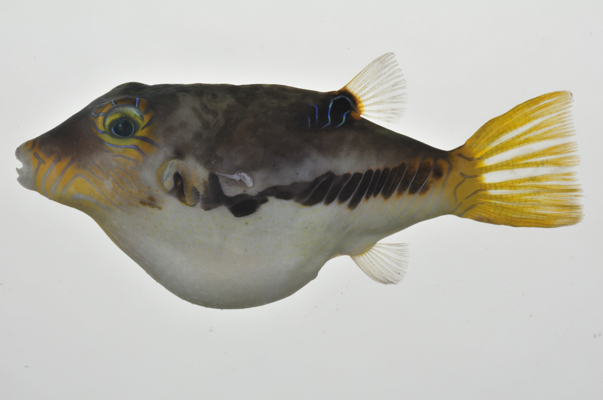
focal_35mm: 158
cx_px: 302
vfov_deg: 8.7
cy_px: 200
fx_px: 2635
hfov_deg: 13.1
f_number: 29
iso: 200
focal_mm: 105
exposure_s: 1/60
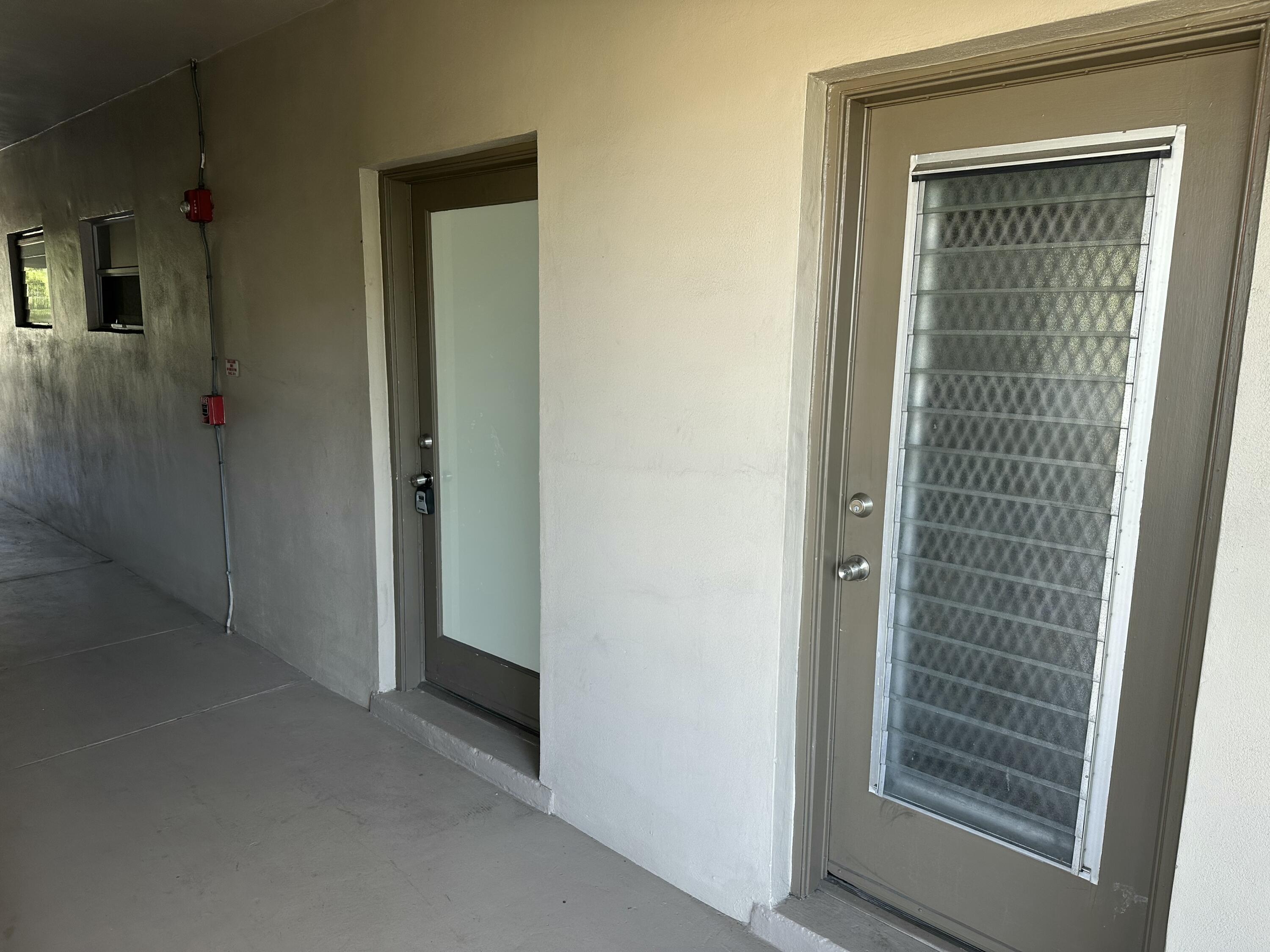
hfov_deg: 71.6
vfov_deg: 56.8
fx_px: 881
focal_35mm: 24
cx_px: 635
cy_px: 476
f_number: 1.78
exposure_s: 1/121
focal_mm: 6.86
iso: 80
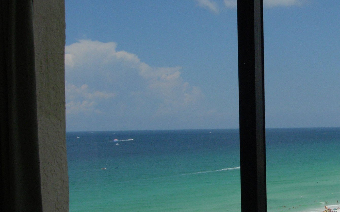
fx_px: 723
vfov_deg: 16.6
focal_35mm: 78
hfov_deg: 25.8
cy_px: 160
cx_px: 296
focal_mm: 7.8
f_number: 4.8
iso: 64
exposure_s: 1/645
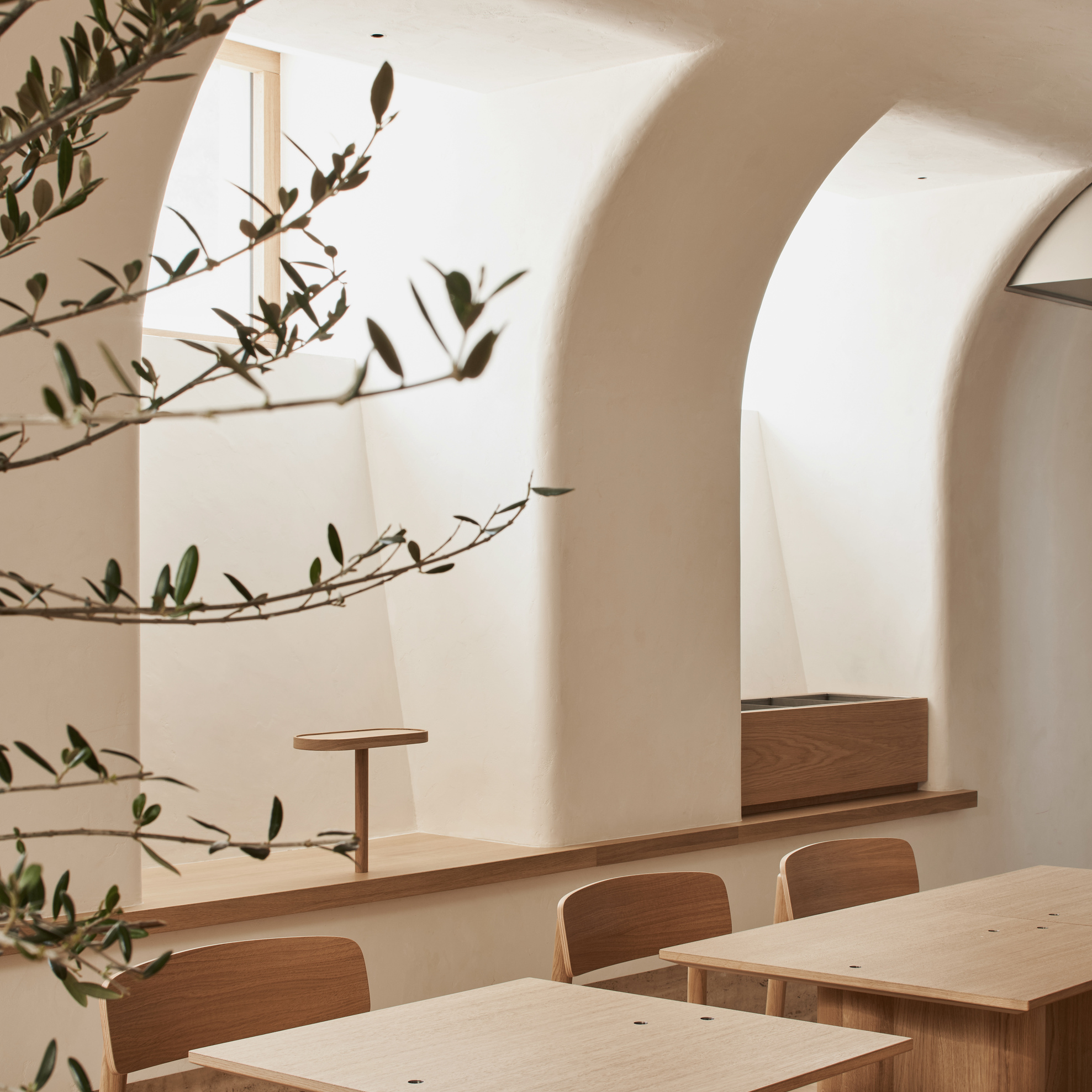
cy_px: 646
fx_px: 2070
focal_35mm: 58
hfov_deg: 29.6
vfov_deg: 29.5
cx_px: 550
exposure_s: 1
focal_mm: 45
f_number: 13
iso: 100
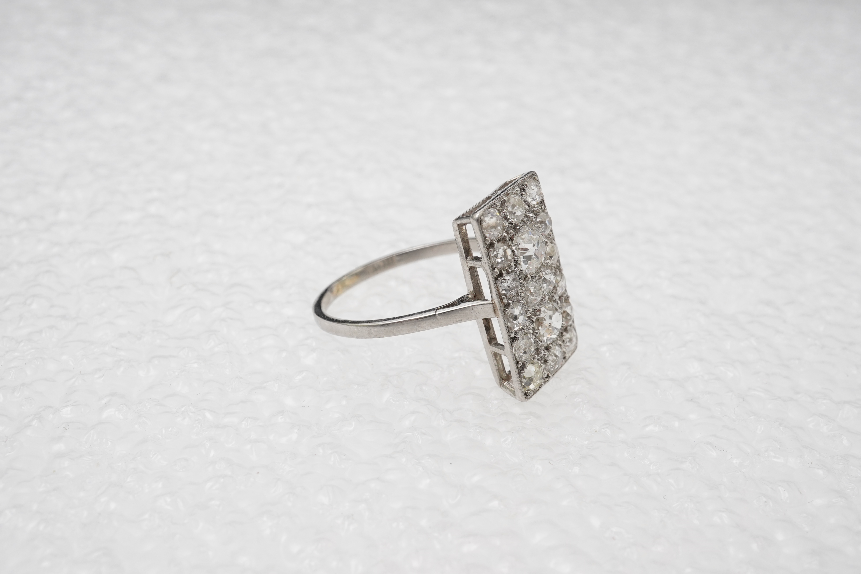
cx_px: 430
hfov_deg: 43.6
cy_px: 287
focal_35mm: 45
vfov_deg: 29.9
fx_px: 1076
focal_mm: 30
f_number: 22
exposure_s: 1/100
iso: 500
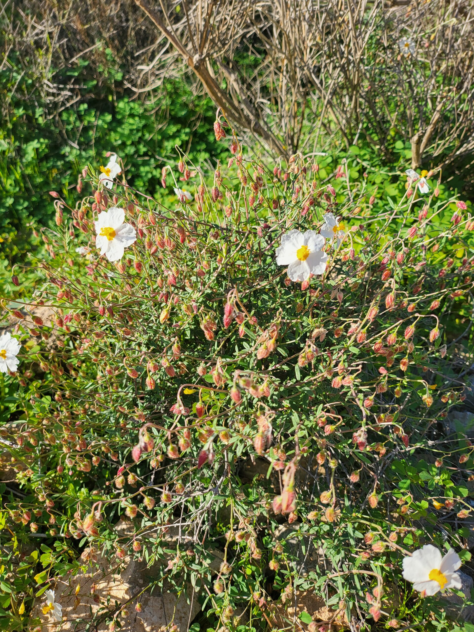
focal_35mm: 24
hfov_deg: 56.8
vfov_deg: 71.6
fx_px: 438
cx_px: 237
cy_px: 316
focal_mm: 5
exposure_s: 1/1047
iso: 40
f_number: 1.8
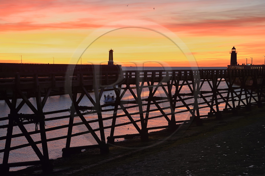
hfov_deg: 28.9
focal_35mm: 70
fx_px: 515
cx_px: 132
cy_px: 88
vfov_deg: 19.4
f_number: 4.5
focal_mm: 70
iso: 1600
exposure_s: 1/40
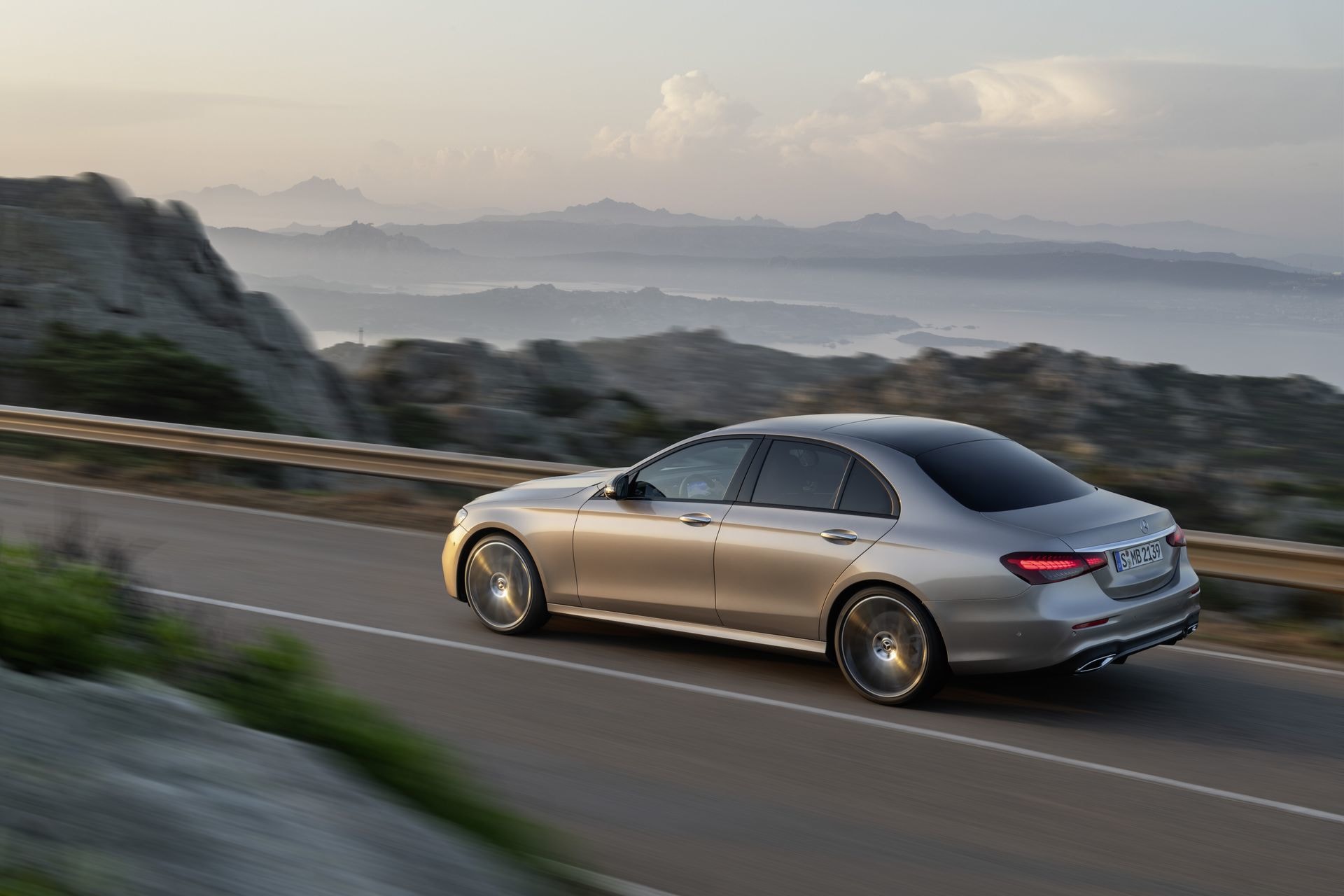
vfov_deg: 26.0
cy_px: 448
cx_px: 672
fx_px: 1941
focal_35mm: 52
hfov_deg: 38.2
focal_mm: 52
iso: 31
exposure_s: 1/2
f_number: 16
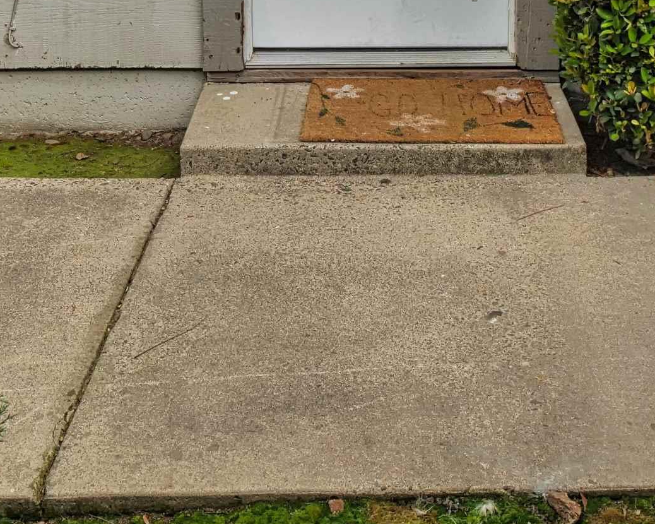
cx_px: 427
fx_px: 1008
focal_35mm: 52
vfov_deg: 24.8
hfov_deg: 35.7
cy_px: -181
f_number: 9
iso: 125
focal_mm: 9
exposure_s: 1/125
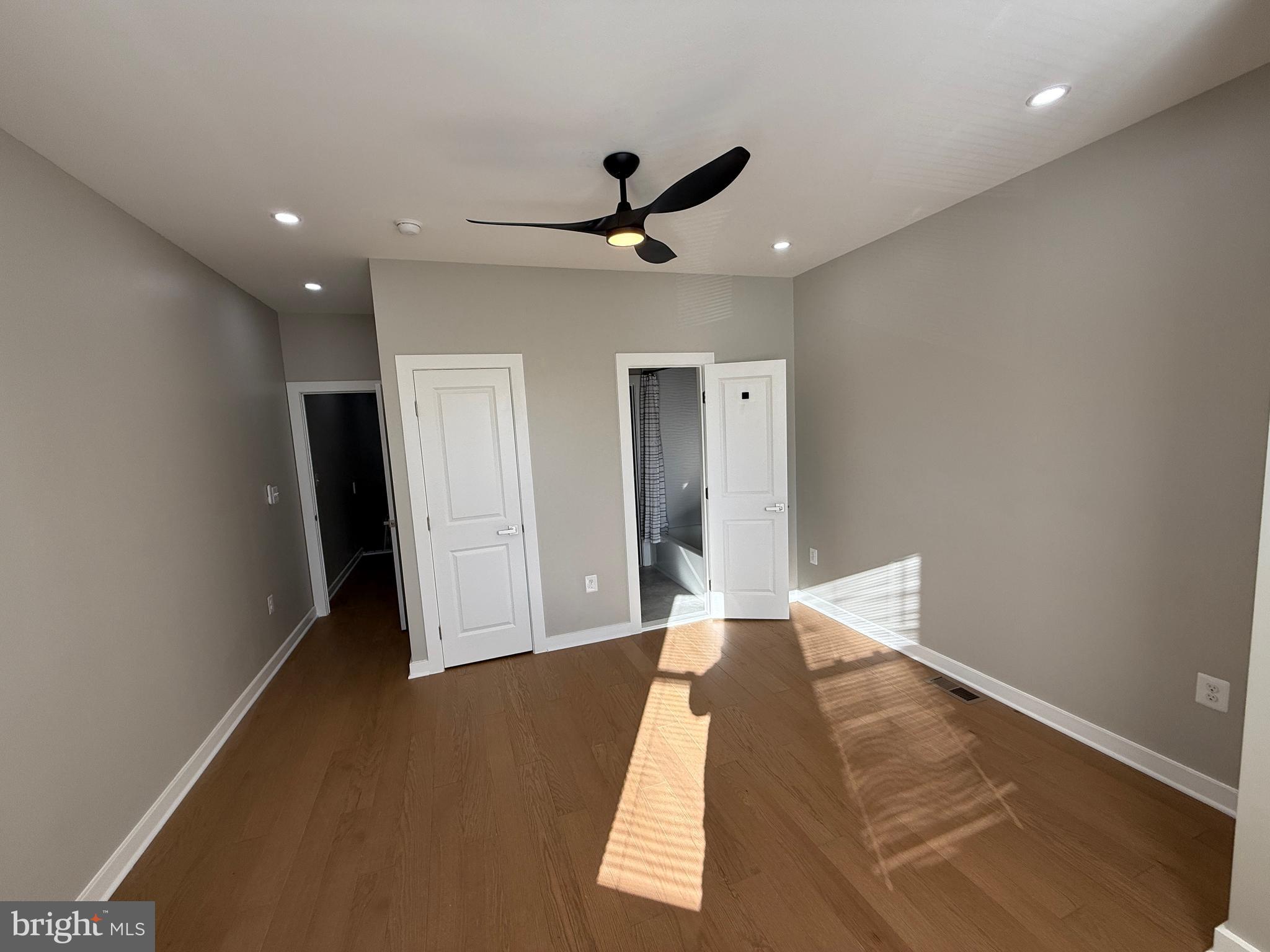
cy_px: 476
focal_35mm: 14
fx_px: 514
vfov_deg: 85.7
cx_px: 635
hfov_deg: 102.1
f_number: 2.2
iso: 64
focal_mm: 2.22
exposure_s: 1/248
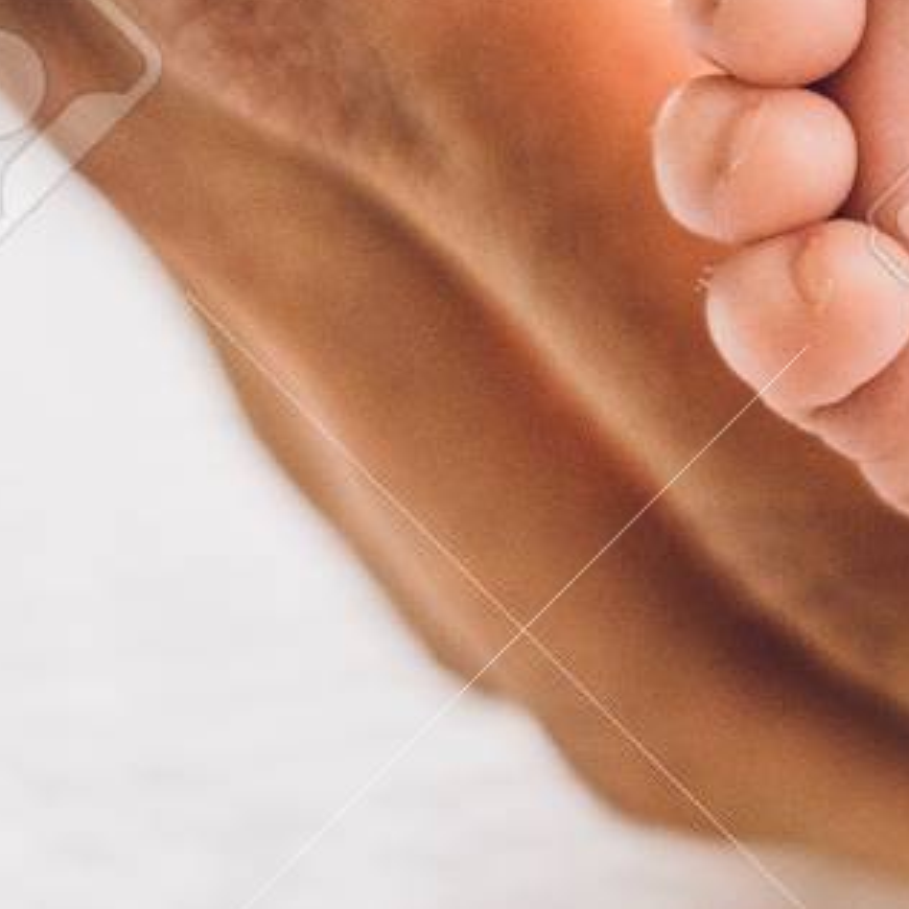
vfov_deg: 9.9
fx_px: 5199
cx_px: 1571
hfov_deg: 9.6
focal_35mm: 175
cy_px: -17
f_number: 2.8
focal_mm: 50
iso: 400
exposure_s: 1/1000
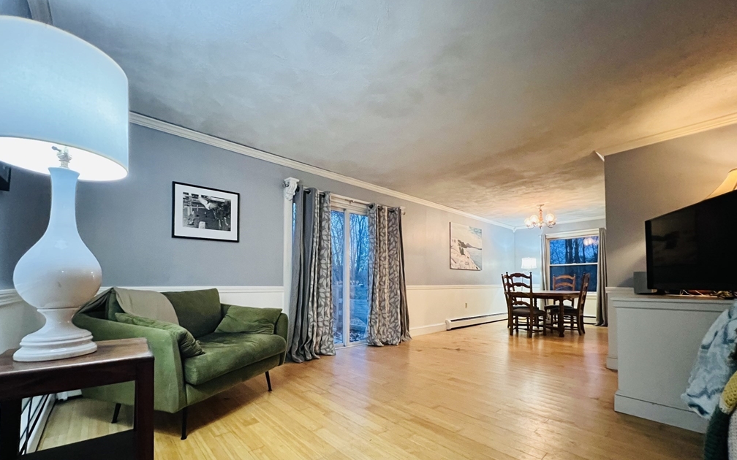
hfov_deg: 105.3
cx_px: 371
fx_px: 281
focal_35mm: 14
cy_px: 272
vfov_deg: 77.9
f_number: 1.8
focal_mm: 1.57
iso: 1000
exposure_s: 1/40
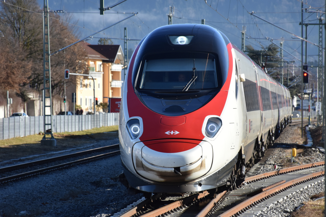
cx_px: 163
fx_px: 1902
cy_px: 108
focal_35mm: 210
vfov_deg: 6.5
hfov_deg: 9.8
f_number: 5.6
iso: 400
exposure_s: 1/1250
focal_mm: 140
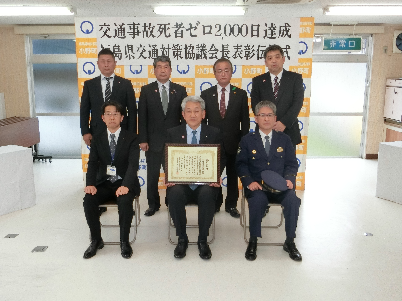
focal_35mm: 34
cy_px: 150
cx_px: 201
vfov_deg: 41.8
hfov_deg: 54.0
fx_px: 395
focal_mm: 6
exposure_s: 1/125
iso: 320
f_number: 3.9
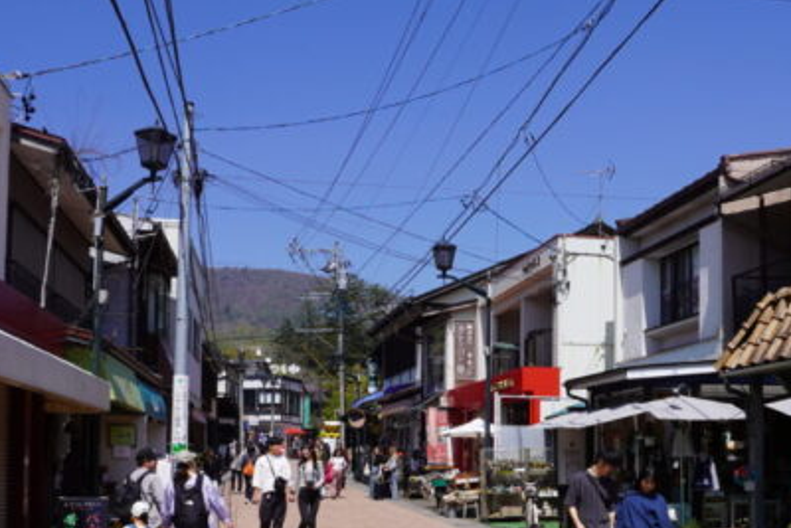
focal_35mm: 45
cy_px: 443
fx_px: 989
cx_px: 441
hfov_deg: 43.5
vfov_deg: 29.0
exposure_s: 1/200
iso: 100
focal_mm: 16
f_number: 10
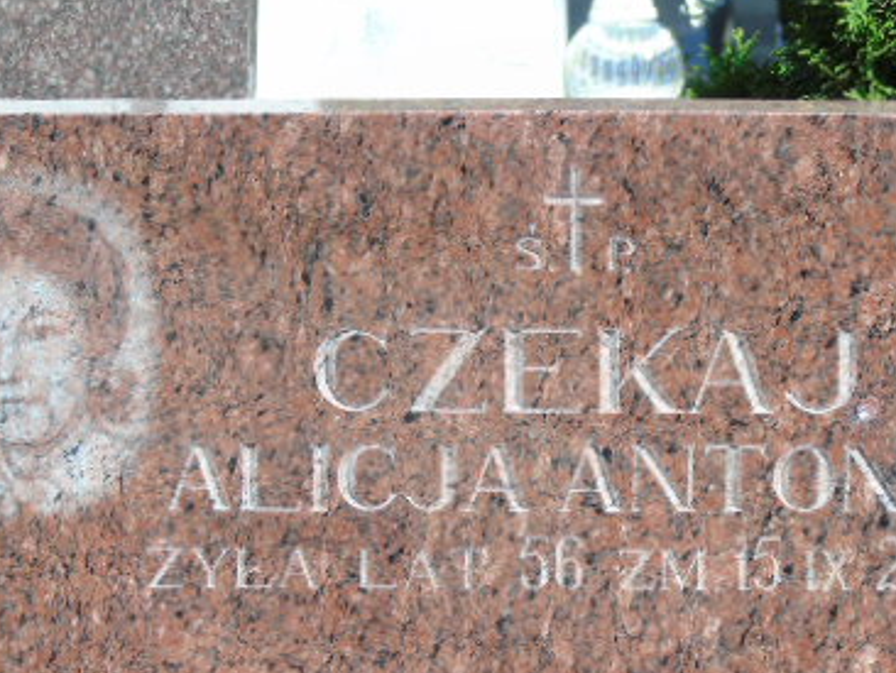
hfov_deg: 8.0
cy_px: 575
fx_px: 6423
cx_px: 553
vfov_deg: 6.0
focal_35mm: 248
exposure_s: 1/250
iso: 80
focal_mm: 25
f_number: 4.7
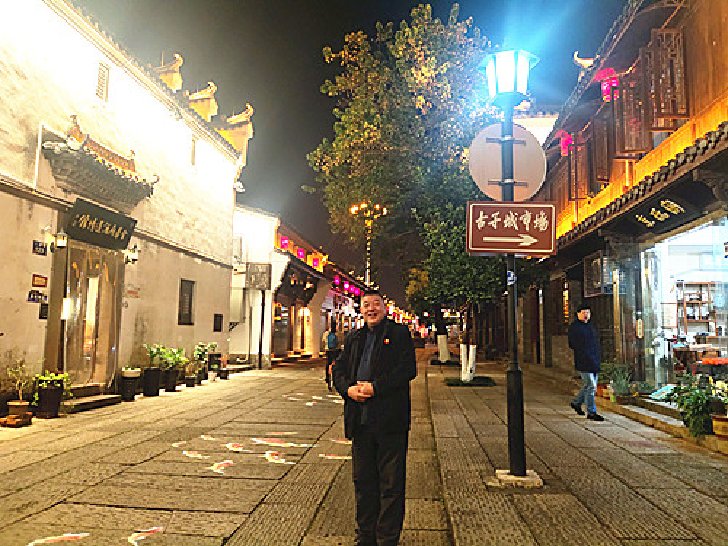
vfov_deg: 54.9
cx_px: 364
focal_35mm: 25
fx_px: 526
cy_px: 273
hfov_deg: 69.4
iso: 169
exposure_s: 1/50
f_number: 1.8
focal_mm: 4.71
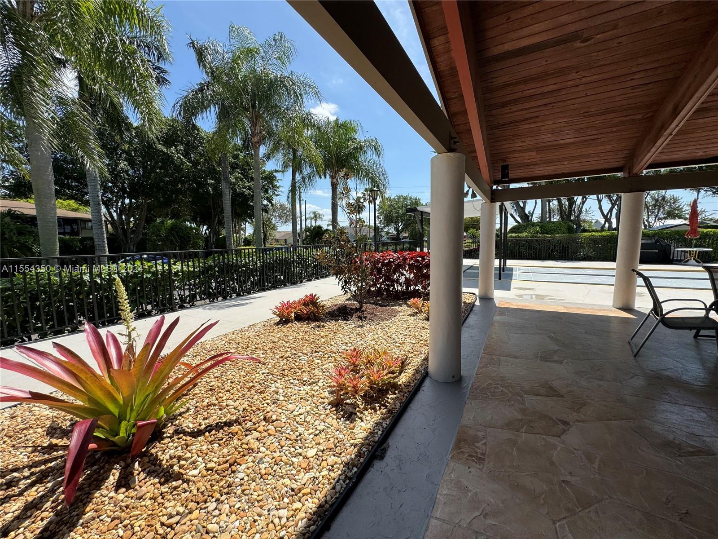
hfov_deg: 102.1
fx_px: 290
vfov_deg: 85.7
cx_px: 359
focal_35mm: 14
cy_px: 270
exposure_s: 1/1832
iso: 50
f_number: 2.2
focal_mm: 2.22
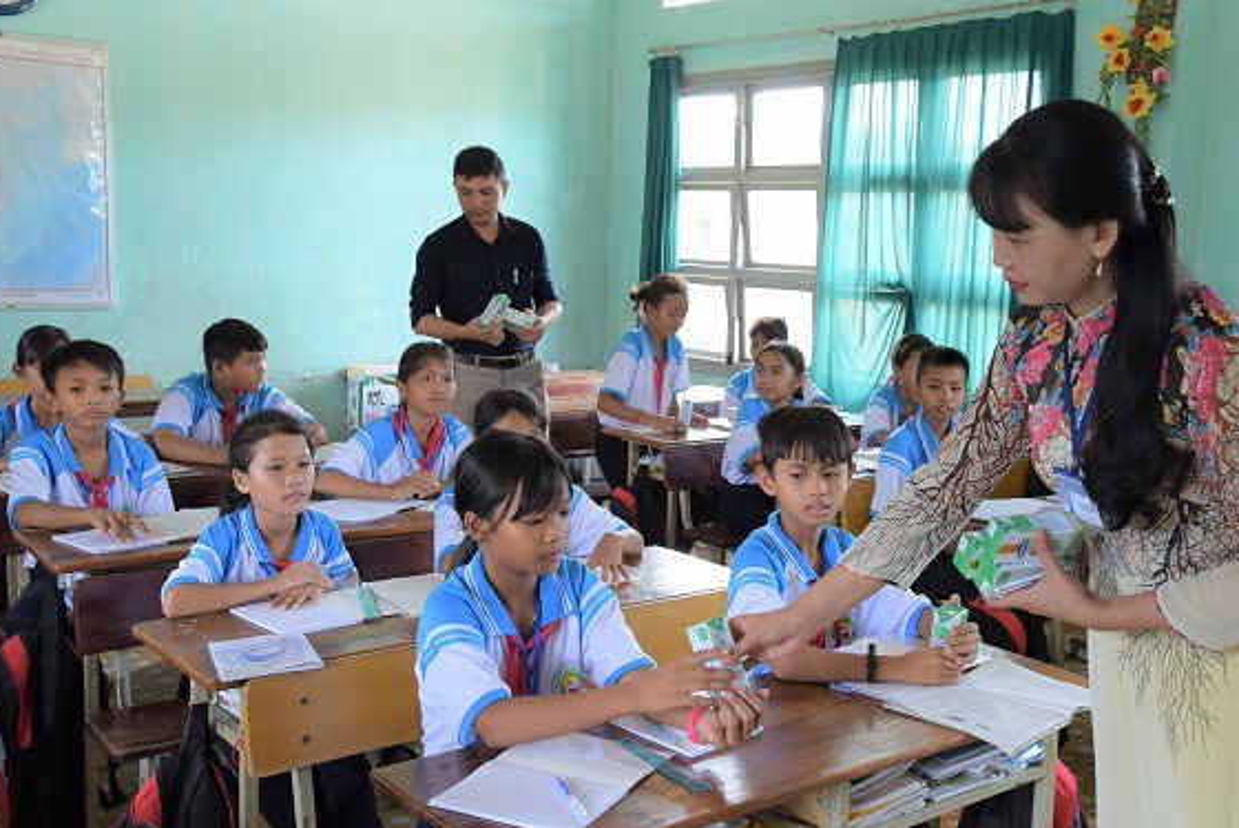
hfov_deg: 48.4
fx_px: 1377
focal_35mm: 40
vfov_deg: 33.4
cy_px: 400
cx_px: 675
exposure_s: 1/60
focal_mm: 35
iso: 1600
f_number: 6.3
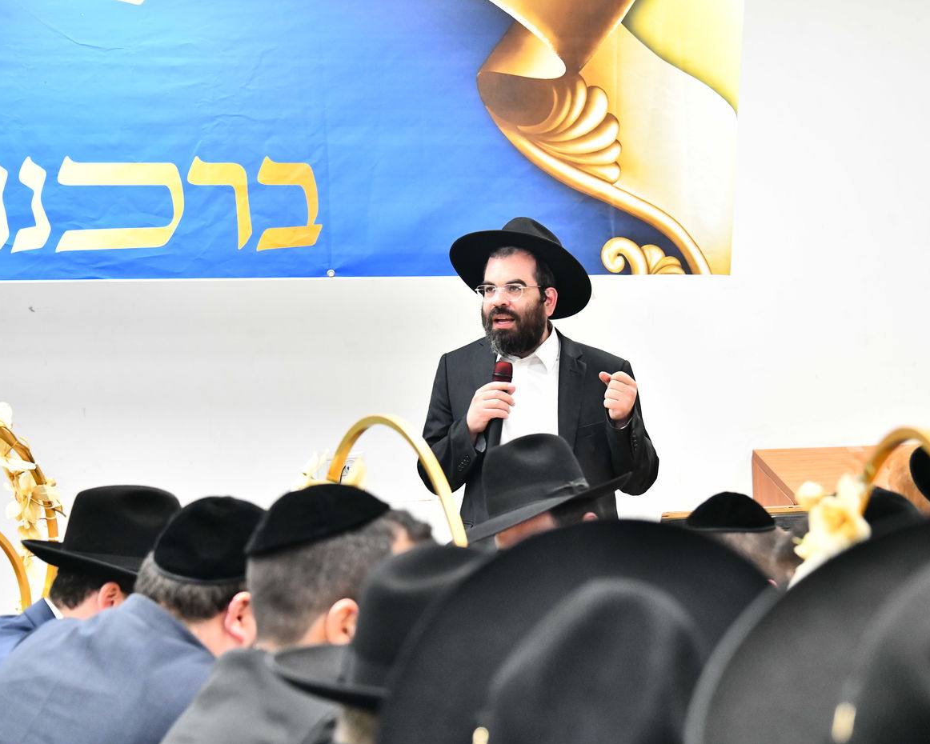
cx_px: 505
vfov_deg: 14.8
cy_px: 372
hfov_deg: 18.4
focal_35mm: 104
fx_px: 2863
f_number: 5.6
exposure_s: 1/160
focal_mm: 92
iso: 5000
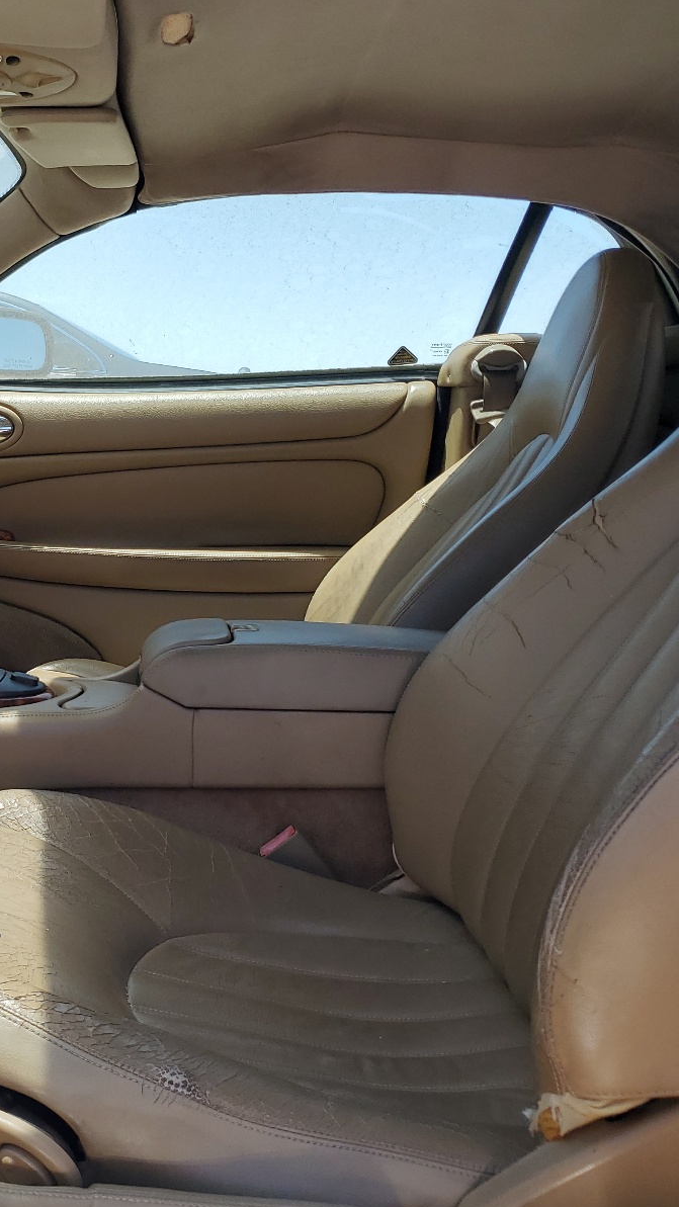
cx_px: 96
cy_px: 605
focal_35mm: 38
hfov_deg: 30.1
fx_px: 1216
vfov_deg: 52.8
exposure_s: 1/1250
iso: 50
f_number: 1.5
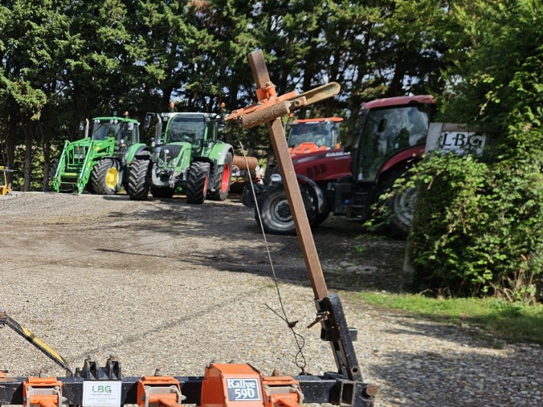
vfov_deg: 28.6
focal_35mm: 49
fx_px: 769
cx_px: -14
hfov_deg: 34.9
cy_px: 362
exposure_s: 1/2210
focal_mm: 5.4
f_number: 1.8
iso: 25
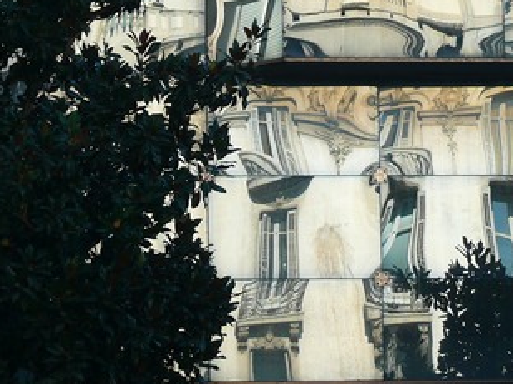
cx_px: 340
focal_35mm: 221
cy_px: 15
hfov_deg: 9.0
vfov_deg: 6.7
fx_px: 3271
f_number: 4
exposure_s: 1/125
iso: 100
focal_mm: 19.2
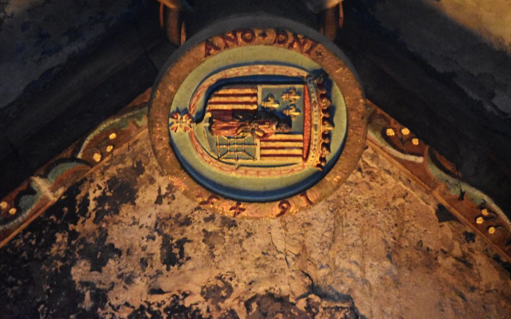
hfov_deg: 9.4
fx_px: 3099
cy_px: 156
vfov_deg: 5.9
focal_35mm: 223
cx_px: 256
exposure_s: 1/20
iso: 12800
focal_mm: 145
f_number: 5
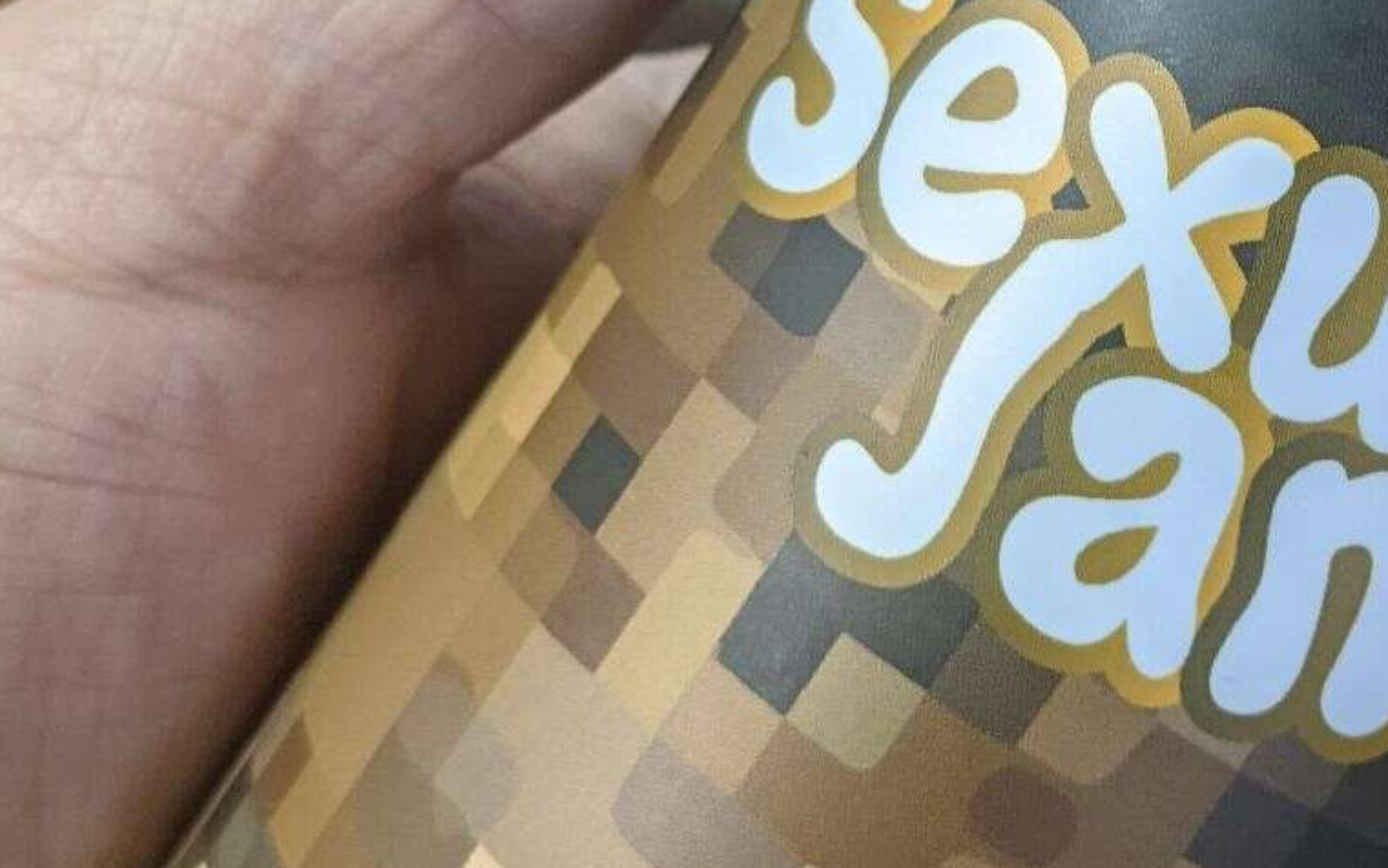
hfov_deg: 26.1
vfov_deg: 16.9
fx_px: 2913
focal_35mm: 77
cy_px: 241
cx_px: 1191
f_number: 1.73
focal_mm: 4.38
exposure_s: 1/34.1
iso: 111
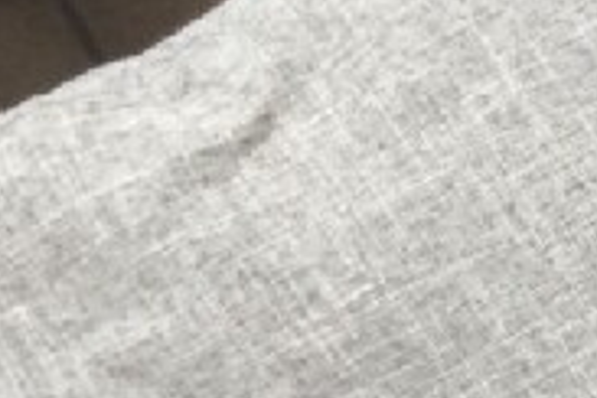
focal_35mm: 148
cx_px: 1295
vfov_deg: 8.6
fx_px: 2454
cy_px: 909
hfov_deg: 11.9
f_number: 2.2
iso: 64
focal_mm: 4.15
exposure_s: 1/30
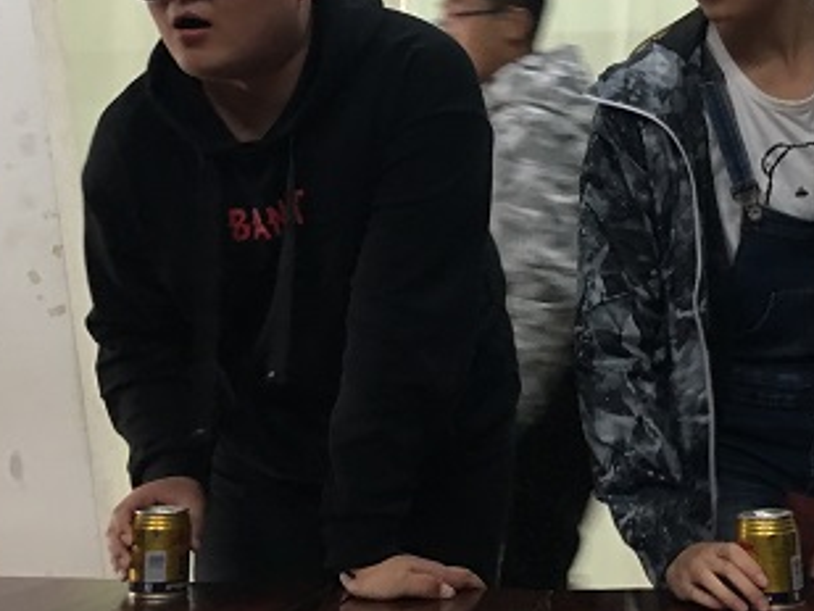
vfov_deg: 24.3
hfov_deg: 32.0
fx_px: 1411
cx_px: 508
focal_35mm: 60
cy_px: 203
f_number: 2.2
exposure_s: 1/8
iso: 100
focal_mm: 4.15
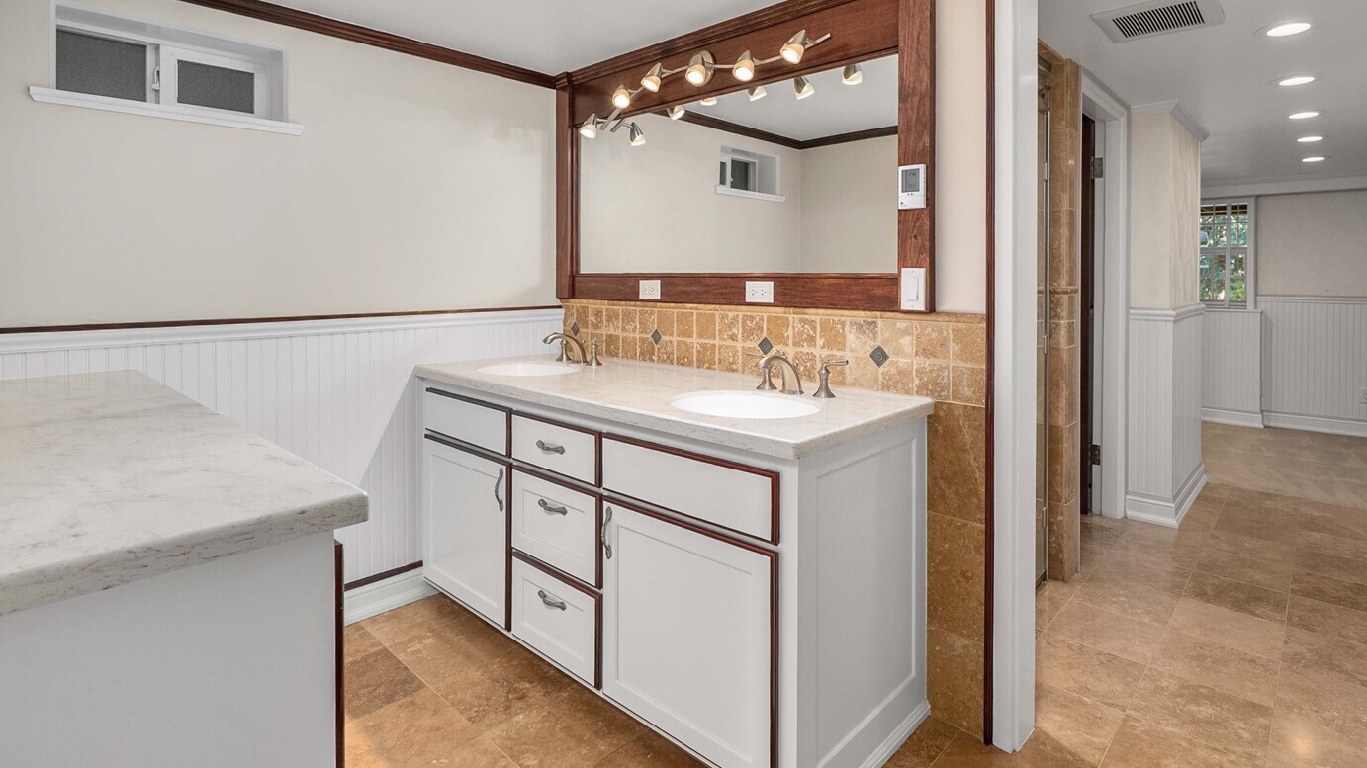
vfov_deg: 60.4
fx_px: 652
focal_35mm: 18
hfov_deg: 92.5
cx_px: 735
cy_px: 303
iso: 1000
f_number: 7.1
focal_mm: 14
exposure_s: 1/8
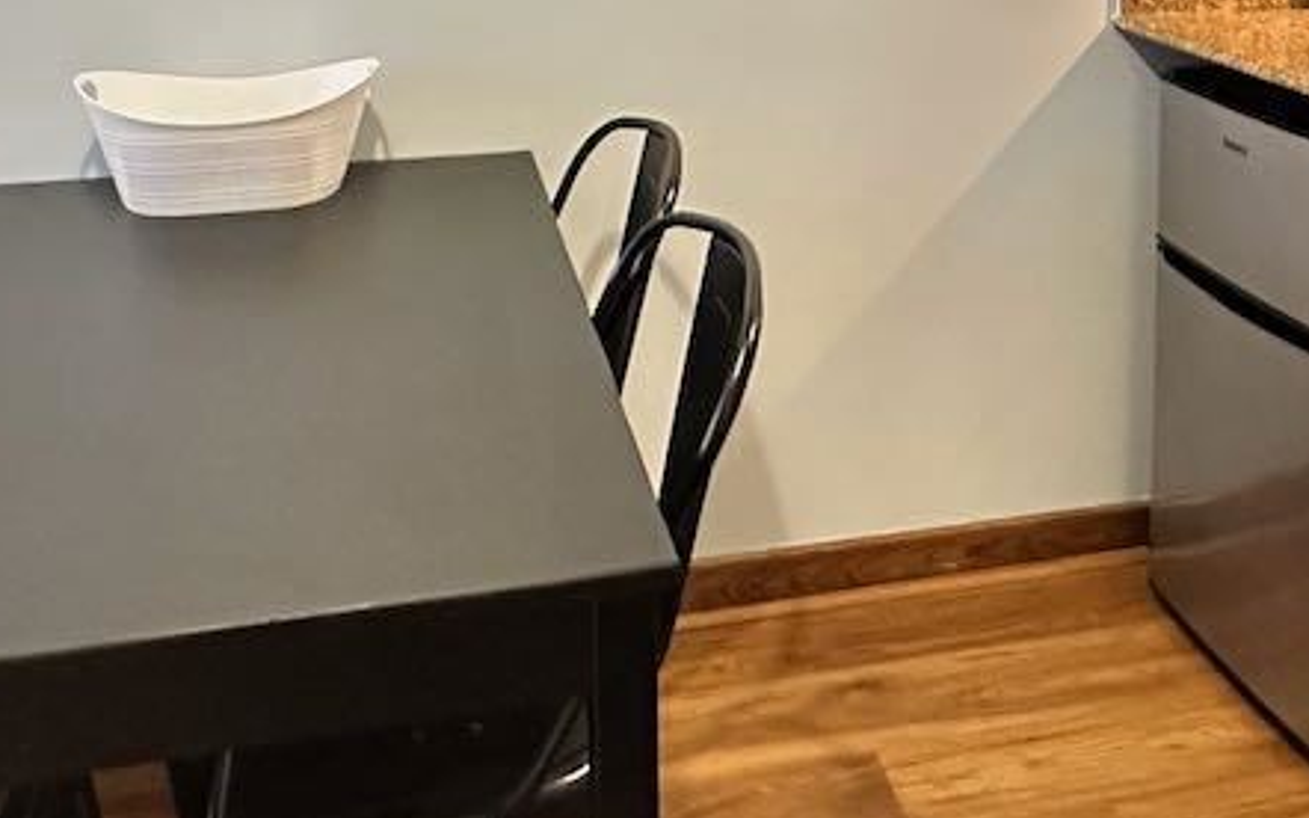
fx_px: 1534
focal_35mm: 43
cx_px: 814
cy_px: -110
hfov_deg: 45.8
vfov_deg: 27.1
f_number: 2.2
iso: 1250
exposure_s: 1/60
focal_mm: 2.22
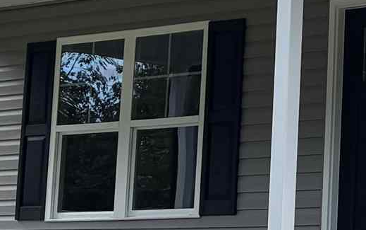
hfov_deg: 12.1
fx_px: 1627
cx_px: 598
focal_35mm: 163
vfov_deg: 8.0
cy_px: -71
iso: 50
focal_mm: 5.96
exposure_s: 1/2062
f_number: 1.6
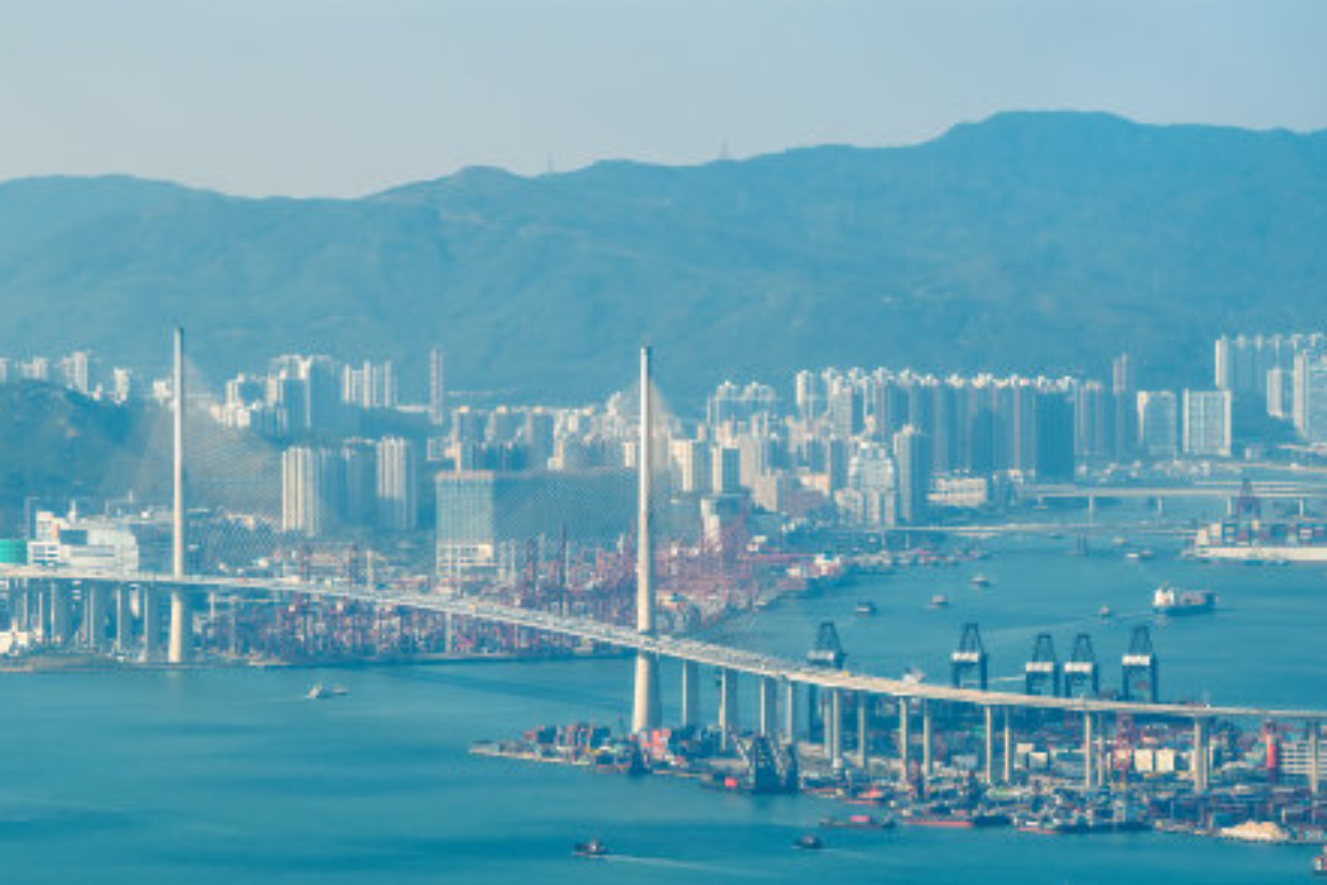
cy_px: 497
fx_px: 7519
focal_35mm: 204
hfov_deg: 10.1
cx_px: 503
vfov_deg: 6.7
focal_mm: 147
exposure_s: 1/160
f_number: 11
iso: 100
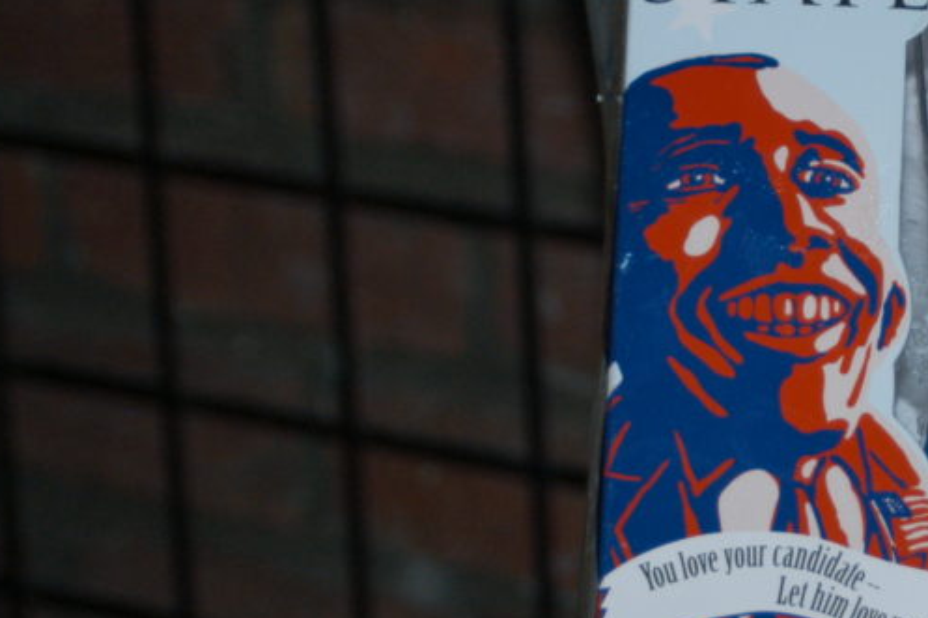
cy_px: 232
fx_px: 6365
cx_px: 780
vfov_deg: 5.6
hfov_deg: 8.3
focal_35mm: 247
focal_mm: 80
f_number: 5.6
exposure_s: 1/60
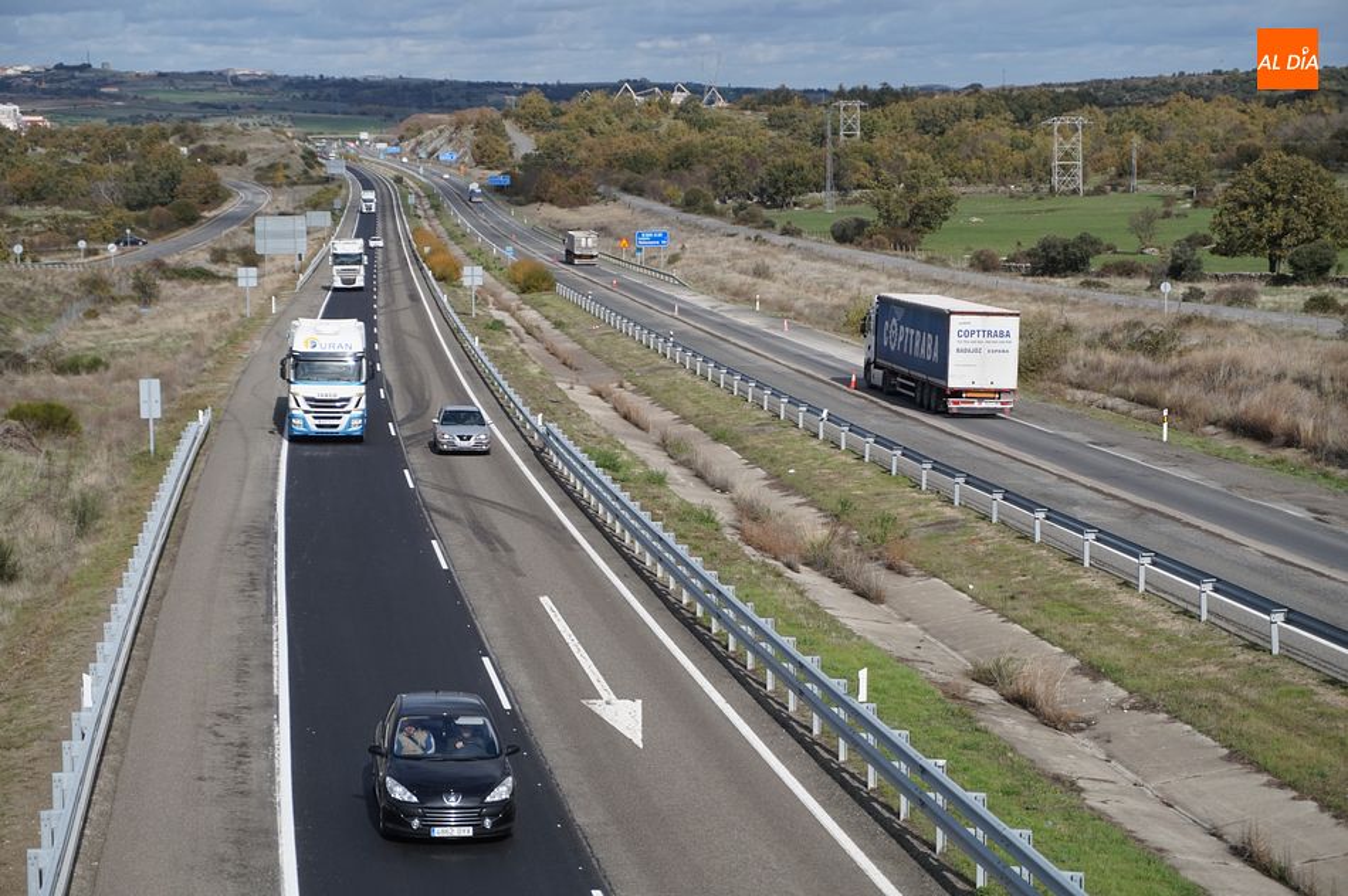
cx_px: 674
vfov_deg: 18.2
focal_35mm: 75
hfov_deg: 27.0
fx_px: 2806
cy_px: 448
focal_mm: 50
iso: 100
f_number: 5.6
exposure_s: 1/800
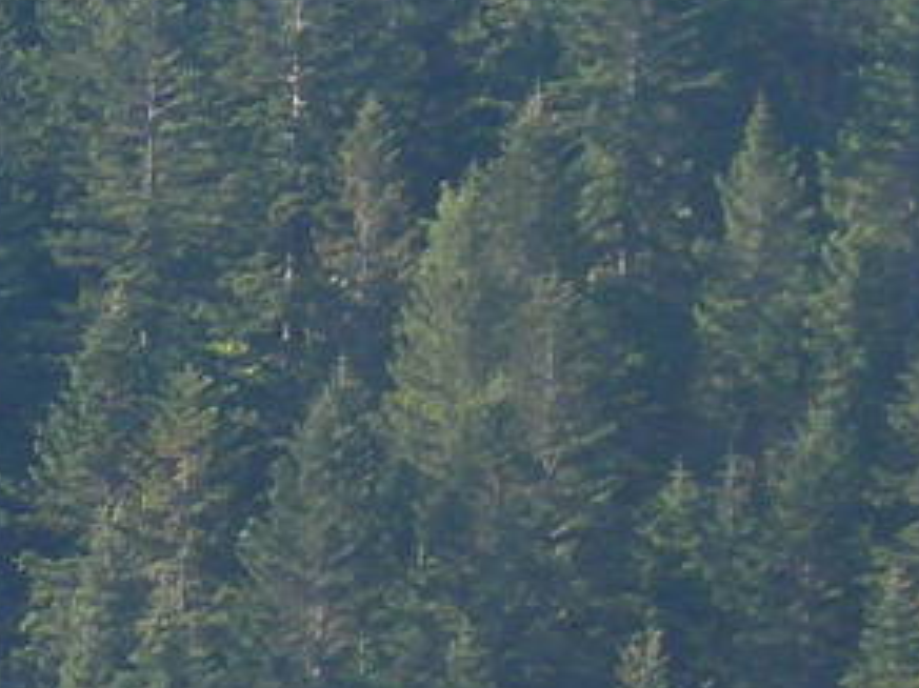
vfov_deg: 1.2
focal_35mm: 1270
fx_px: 33703
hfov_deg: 1.6
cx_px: -606
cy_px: 454
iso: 125
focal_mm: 42.8
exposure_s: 1/125
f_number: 5.9
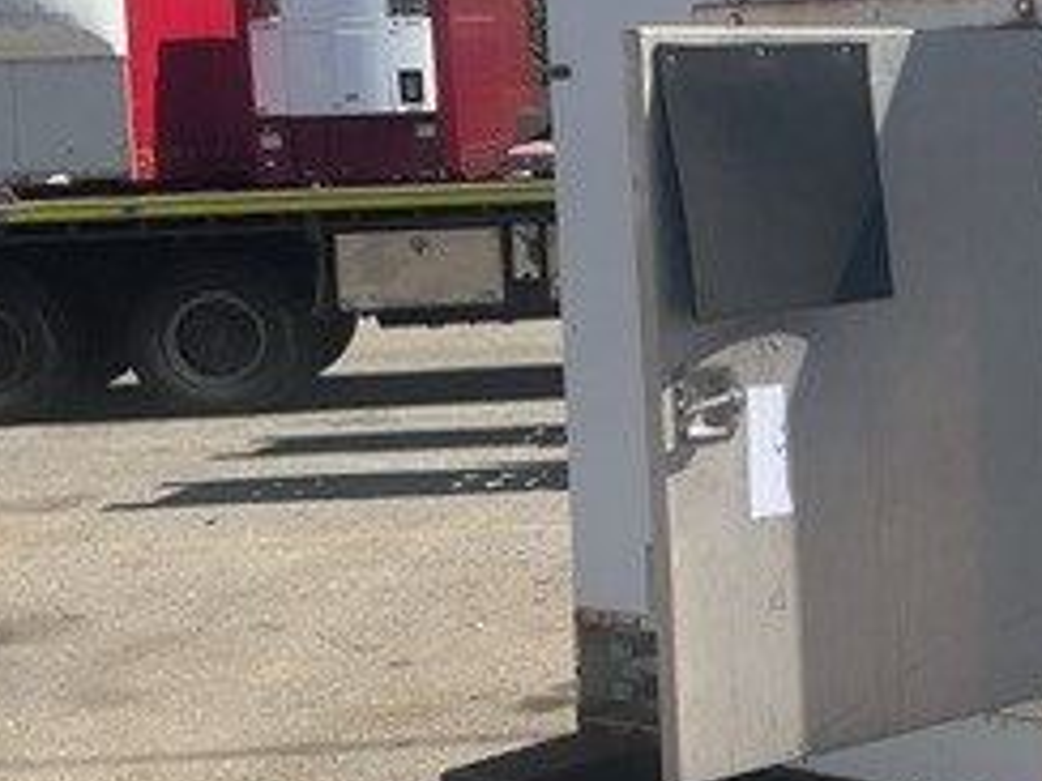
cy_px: 294
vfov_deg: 19.4
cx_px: 1200
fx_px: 2288
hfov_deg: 23.7
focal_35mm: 76
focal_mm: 3
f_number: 1.8
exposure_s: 1/2667
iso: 16
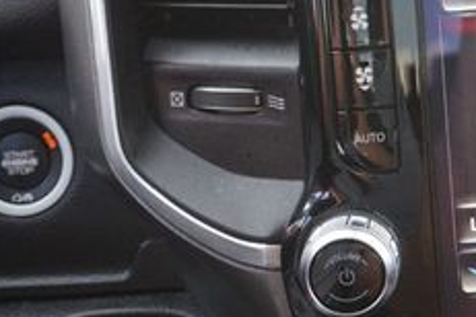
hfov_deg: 23.2
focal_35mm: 83
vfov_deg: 16.4
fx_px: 1097
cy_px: 103
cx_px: 501
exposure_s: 1/60
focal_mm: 20
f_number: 4
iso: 640
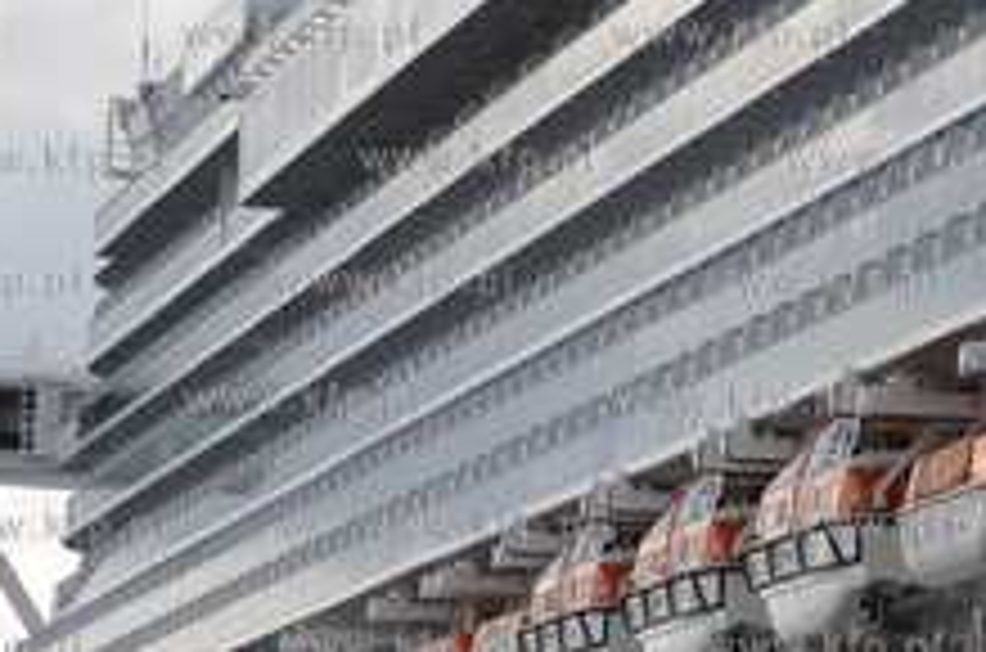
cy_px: 585
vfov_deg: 3.7
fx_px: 10002
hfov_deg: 5.6
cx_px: 635
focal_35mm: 366
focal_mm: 200
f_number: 8
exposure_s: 1/400
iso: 200
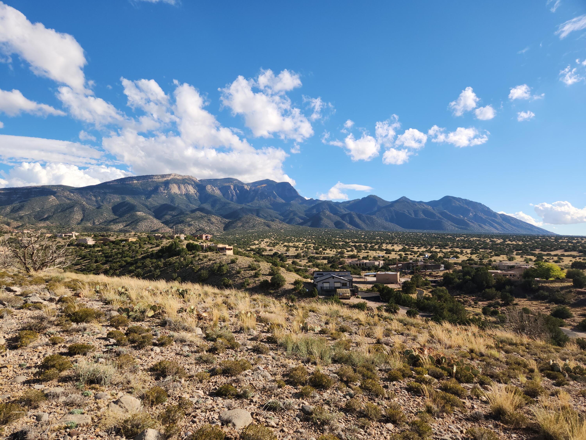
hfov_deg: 73.9
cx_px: 293
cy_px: 220
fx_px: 389
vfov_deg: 58.9
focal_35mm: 23
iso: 20
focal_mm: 5.4
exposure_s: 1/1414
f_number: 1.8
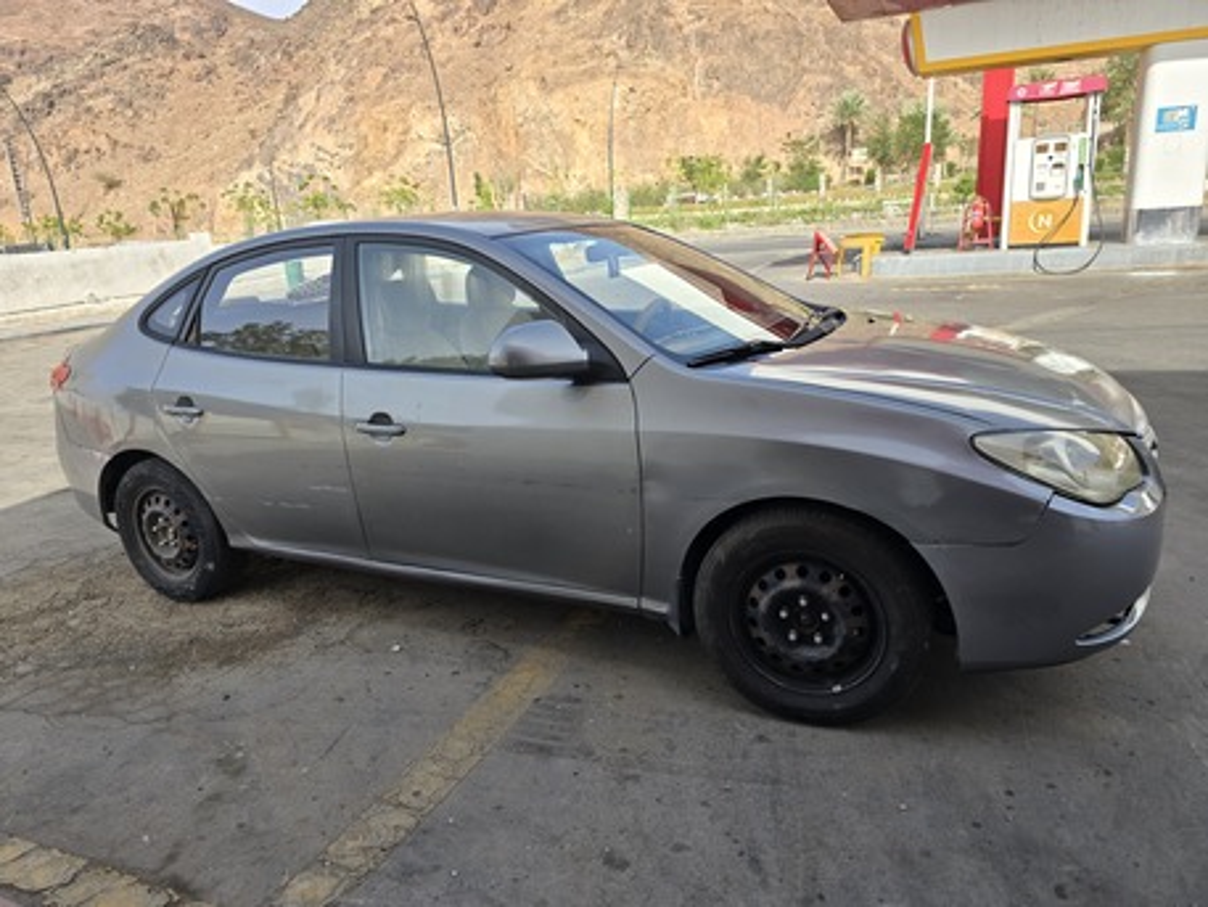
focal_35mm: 23
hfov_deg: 73.9
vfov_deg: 58.9
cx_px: 604
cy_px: 454
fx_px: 803
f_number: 1.7
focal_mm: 6.3
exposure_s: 1/428
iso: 12
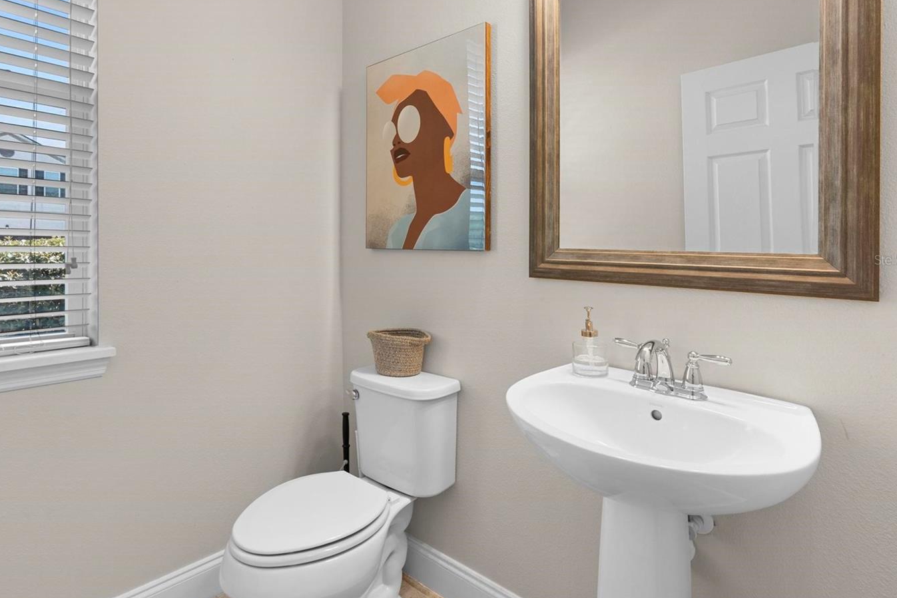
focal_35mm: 19
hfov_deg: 86.6
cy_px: 260
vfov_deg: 64.3
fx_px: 473
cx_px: 401
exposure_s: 1/13
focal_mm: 16
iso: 800
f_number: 8
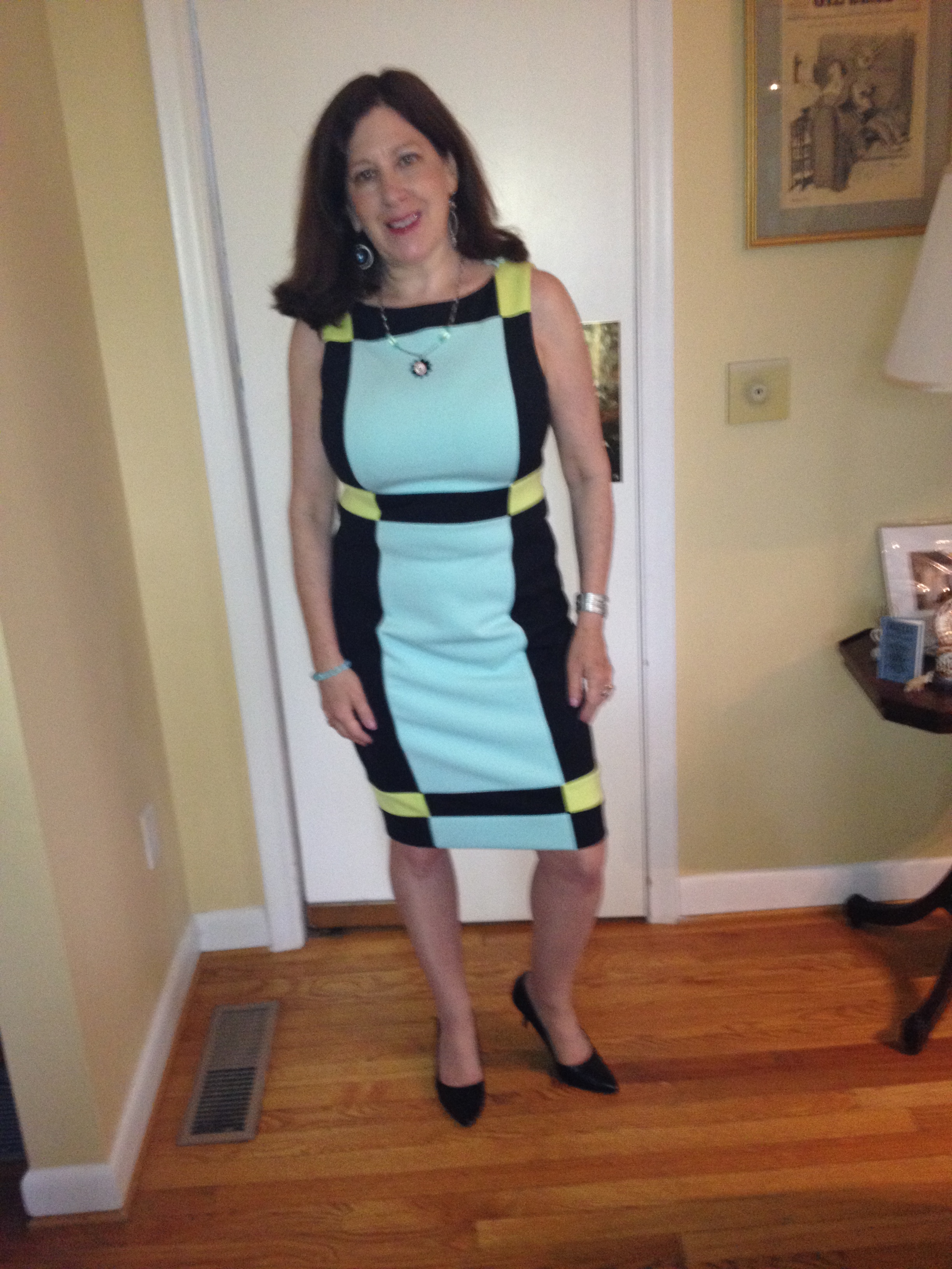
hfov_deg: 40.7
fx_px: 1283
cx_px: 476
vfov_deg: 52.6
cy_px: 634
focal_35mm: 35
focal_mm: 4.28
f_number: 2.4
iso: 250
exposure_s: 1/16
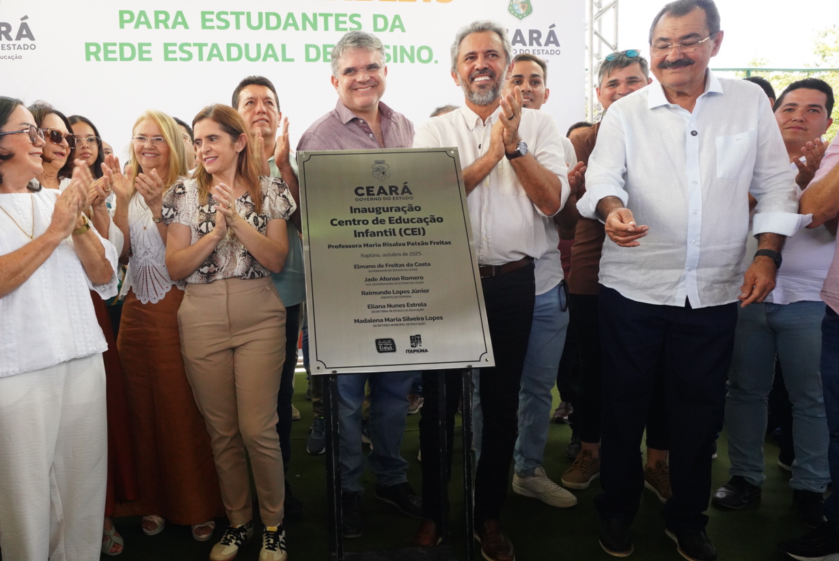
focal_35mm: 25
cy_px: 301
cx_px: 301
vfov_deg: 51.3
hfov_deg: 70.0
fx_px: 583
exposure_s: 1/250
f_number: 10
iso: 3200
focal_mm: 19
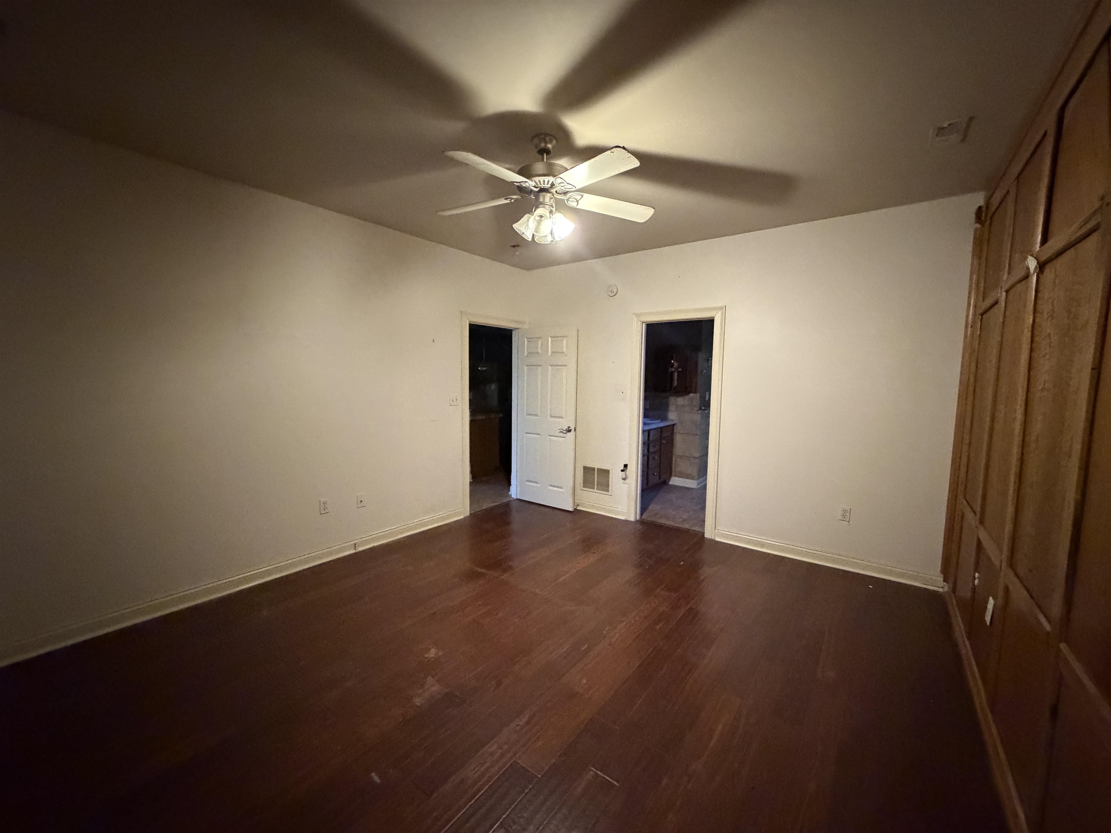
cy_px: 416
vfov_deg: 85.7
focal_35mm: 14
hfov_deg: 102.1
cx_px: 556
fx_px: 449
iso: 1250
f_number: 2.2
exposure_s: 1/40
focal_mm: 2.22
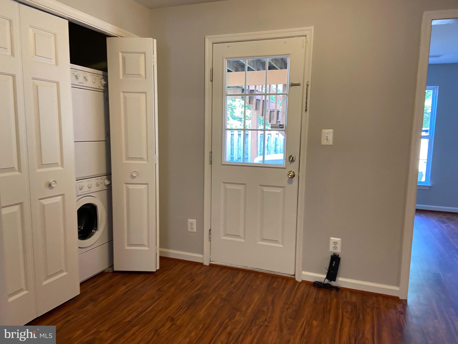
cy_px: 172
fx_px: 344
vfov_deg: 53.1
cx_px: 229
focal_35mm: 26
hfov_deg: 67.3
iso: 200
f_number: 1.8
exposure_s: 1/60
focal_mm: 4.25
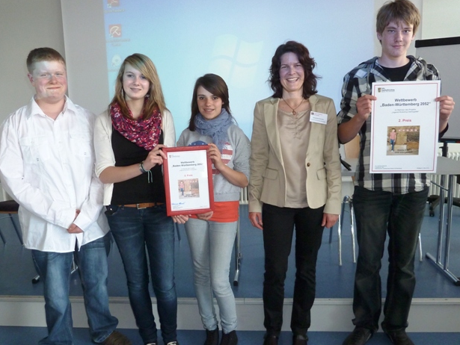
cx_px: 226
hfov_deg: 67.3
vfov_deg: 53.1
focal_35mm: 26
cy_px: 170
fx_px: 346
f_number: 3.3
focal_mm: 4.1
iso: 250
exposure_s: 1/30
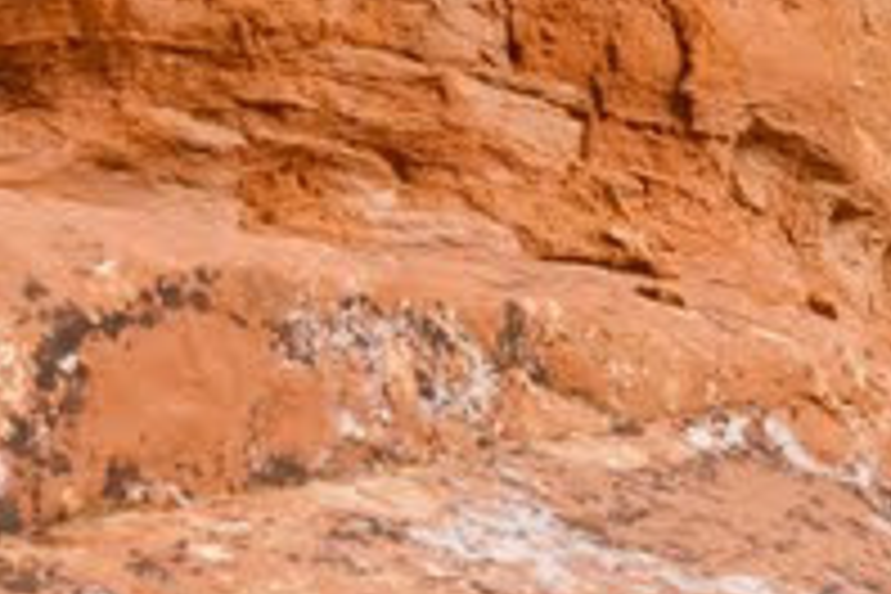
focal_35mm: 272
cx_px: 1688
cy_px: -868
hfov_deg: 7.3
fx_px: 6721
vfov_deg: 4.9
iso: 200
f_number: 6.3
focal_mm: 35
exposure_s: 1/100
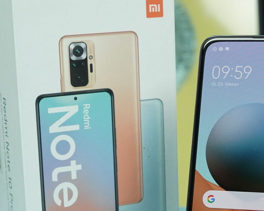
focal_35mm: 101
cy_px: 176
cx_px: 170
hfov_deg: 18.9
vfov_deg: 15.1
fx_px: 789
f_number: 9
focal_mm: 41
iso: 4000
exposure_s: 1/200
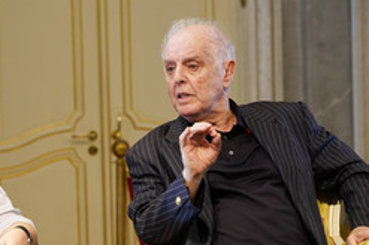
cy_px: 206
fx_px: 1402
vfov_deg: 9.9
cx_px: 104
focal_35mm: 137
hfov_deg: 14.9
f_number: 4
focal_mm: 75
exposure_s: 1/125
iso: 3200
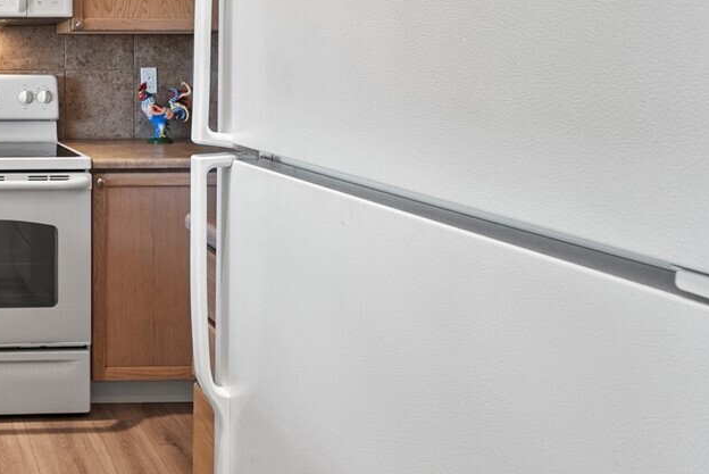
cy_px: 72
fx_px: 749
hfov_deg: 40.8
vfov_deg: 33.7
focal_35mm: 38
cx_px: -70
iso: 250
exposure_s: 1/2
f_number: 8
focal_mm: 14
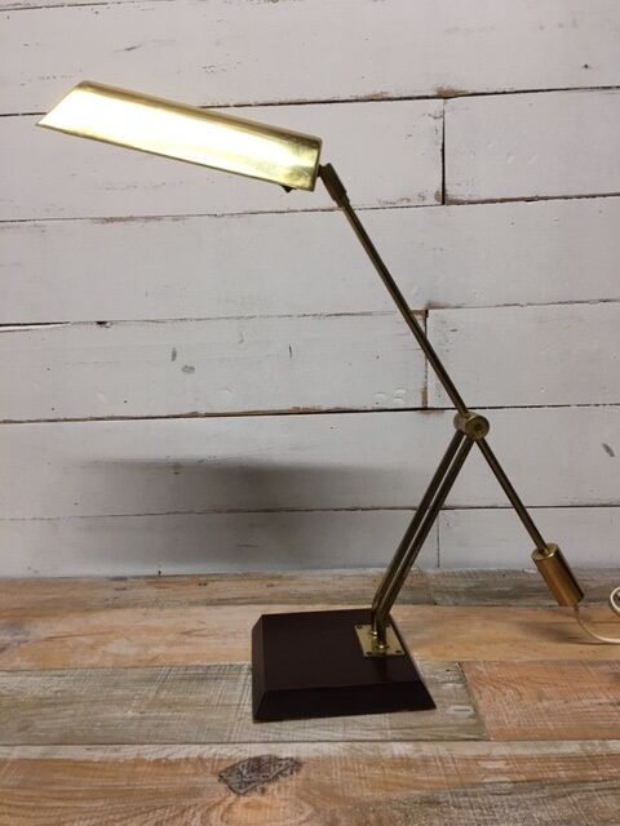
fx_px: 693
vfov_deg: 61.7
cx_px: 310
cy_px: 413
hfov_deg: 48.2
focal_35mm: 29
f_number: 2.2
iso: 40
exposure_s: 1/17
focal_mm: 4.15
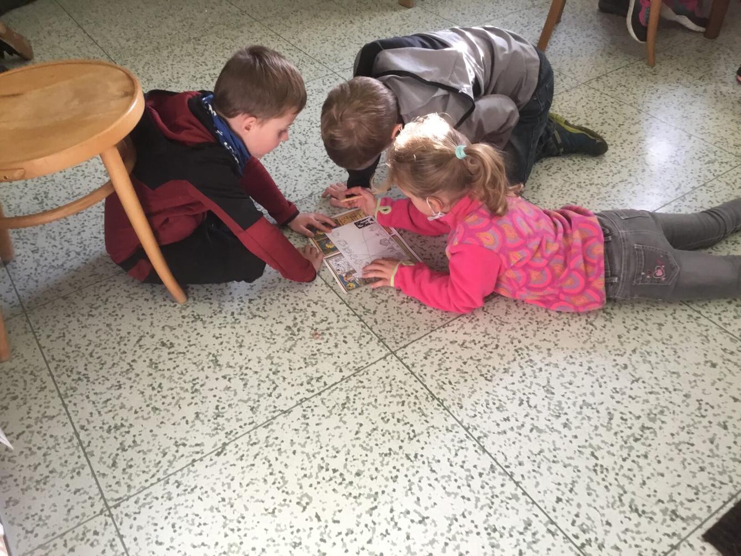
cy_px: 278
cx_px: 370
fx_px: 664
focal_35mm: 31
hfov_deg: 58.3
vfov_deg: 45.5
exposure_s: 1/33
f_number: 2.4
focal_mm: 3.3
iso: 32
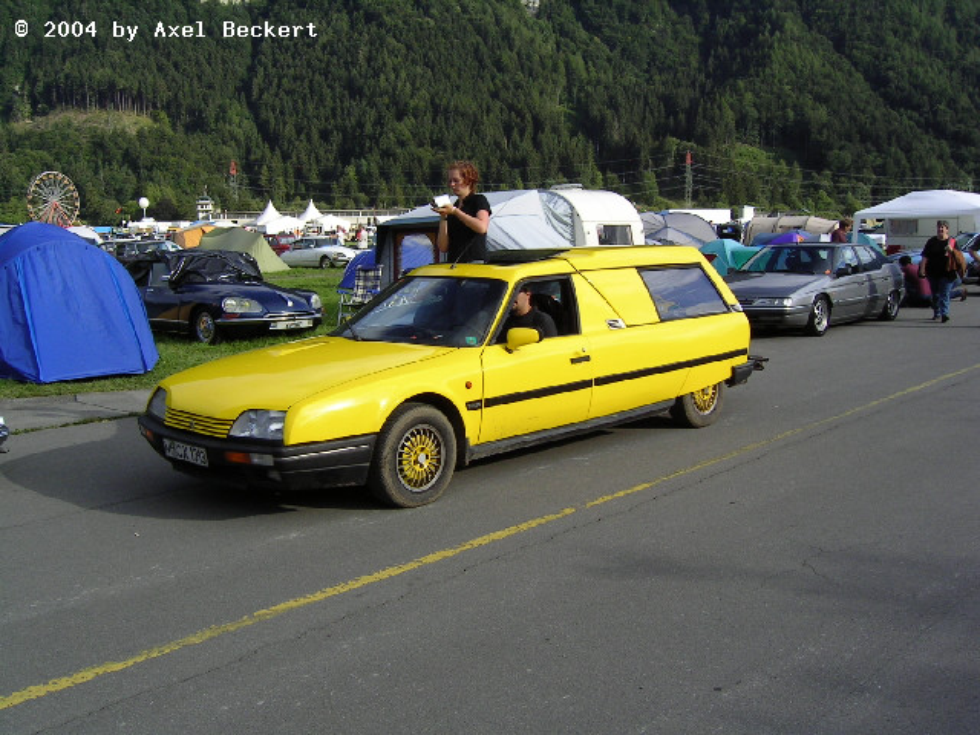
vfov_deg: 39.7
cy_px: 368
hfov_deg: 51.4
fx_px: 1019
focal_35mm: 36
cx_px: 490
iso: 50
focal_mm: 5.6
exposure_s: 1/325
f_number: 4.8
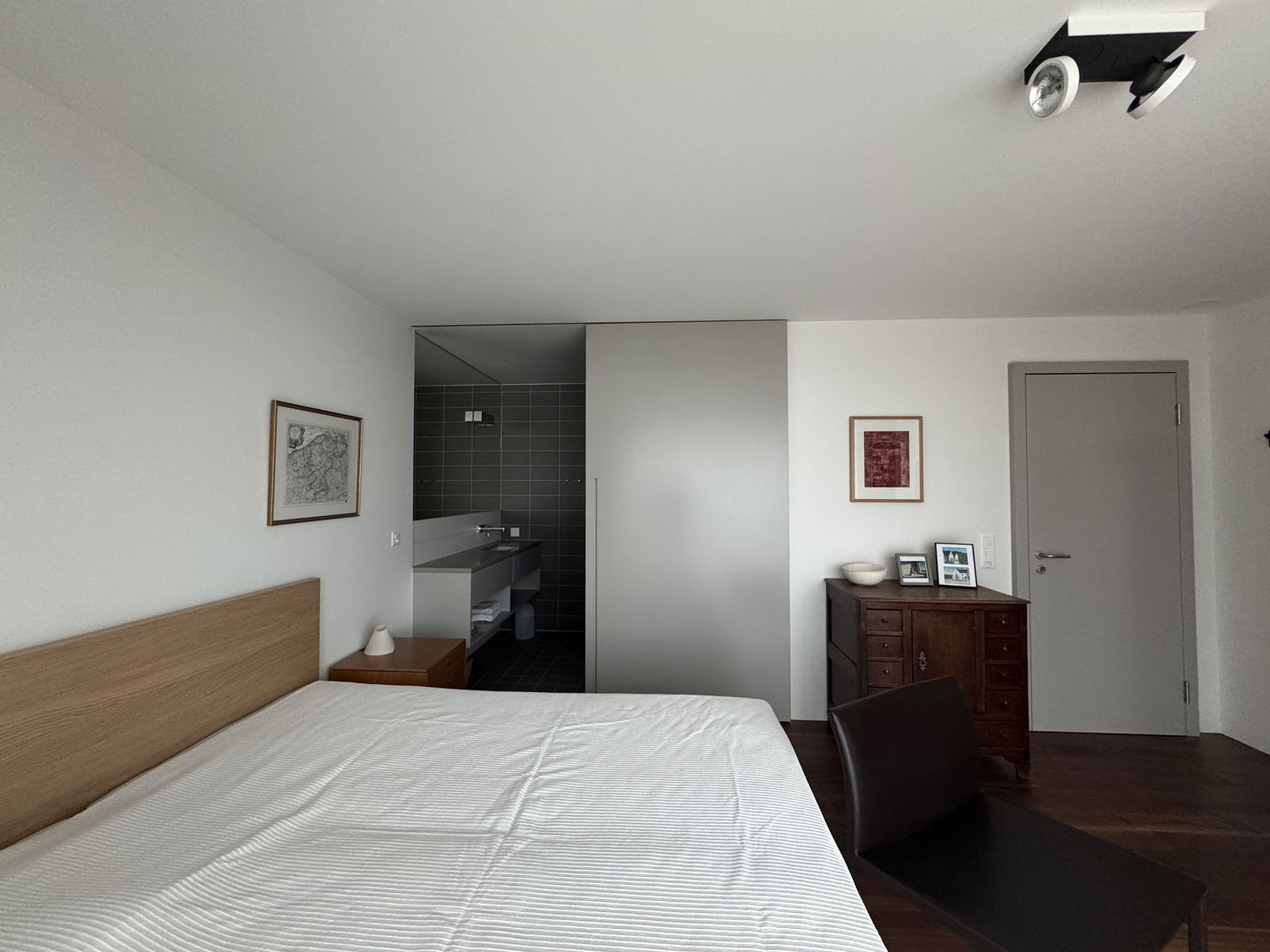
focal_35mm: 14
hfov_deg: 102.1
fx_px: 514
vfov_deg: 85.7
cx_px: 635
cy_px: 476
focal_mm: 2.22
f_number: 2.2
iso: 500
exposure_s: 1/60
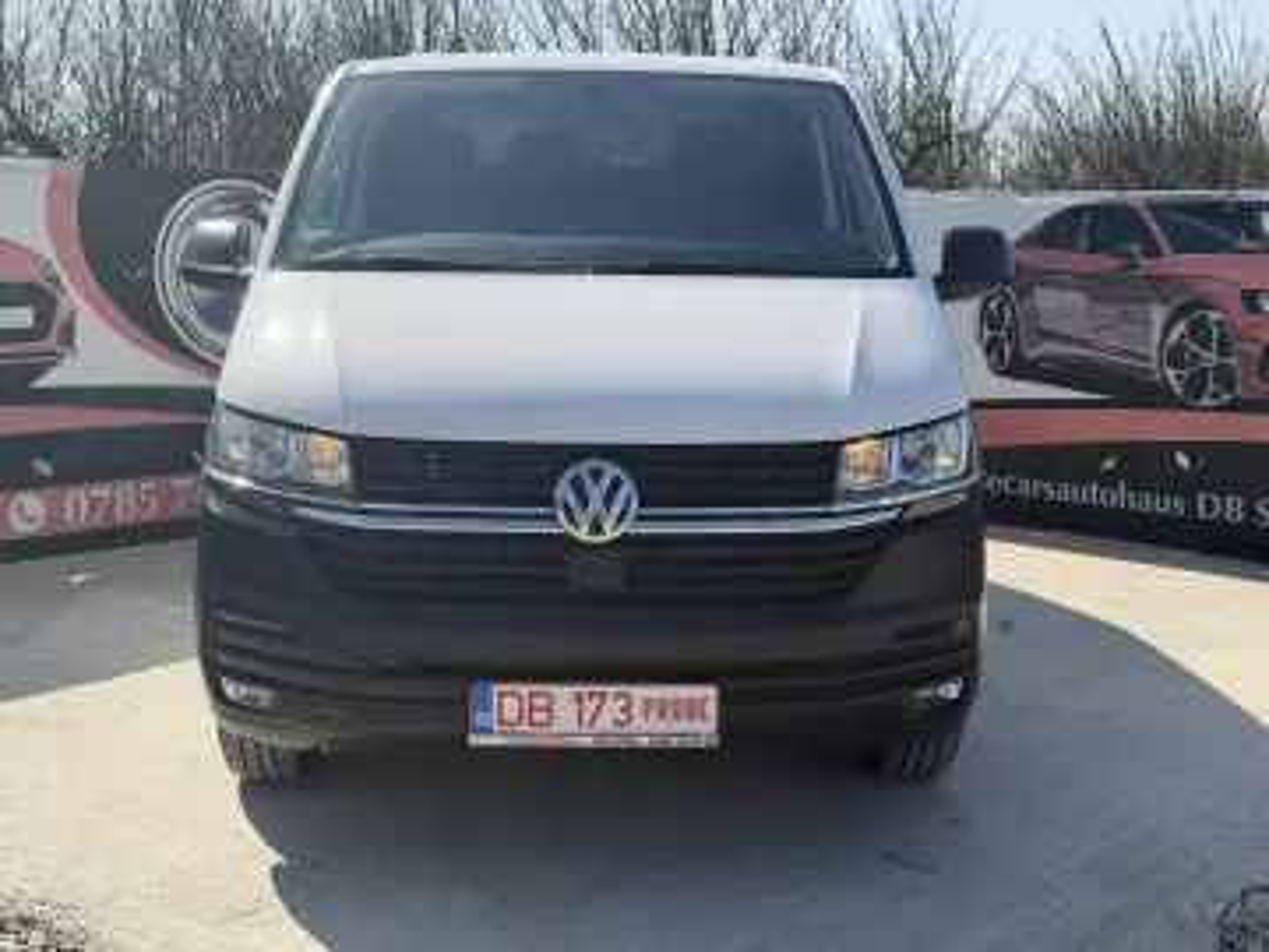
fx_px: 1760
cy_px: 476
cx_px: 634
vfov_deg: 30.3
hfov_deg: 39.7
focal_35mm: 48
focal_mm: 6.76
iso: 80
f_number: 1.78
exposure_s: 1/5208
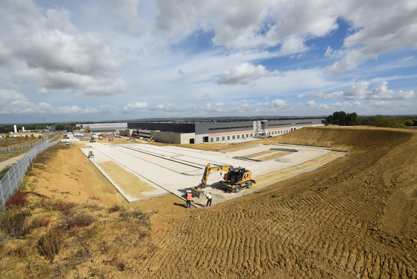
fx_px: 174
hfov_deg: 100.3
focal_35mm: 15
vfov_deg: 77.4
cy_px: 140
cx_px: 208
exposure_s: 1/500
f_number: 10
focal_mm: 10
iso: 200
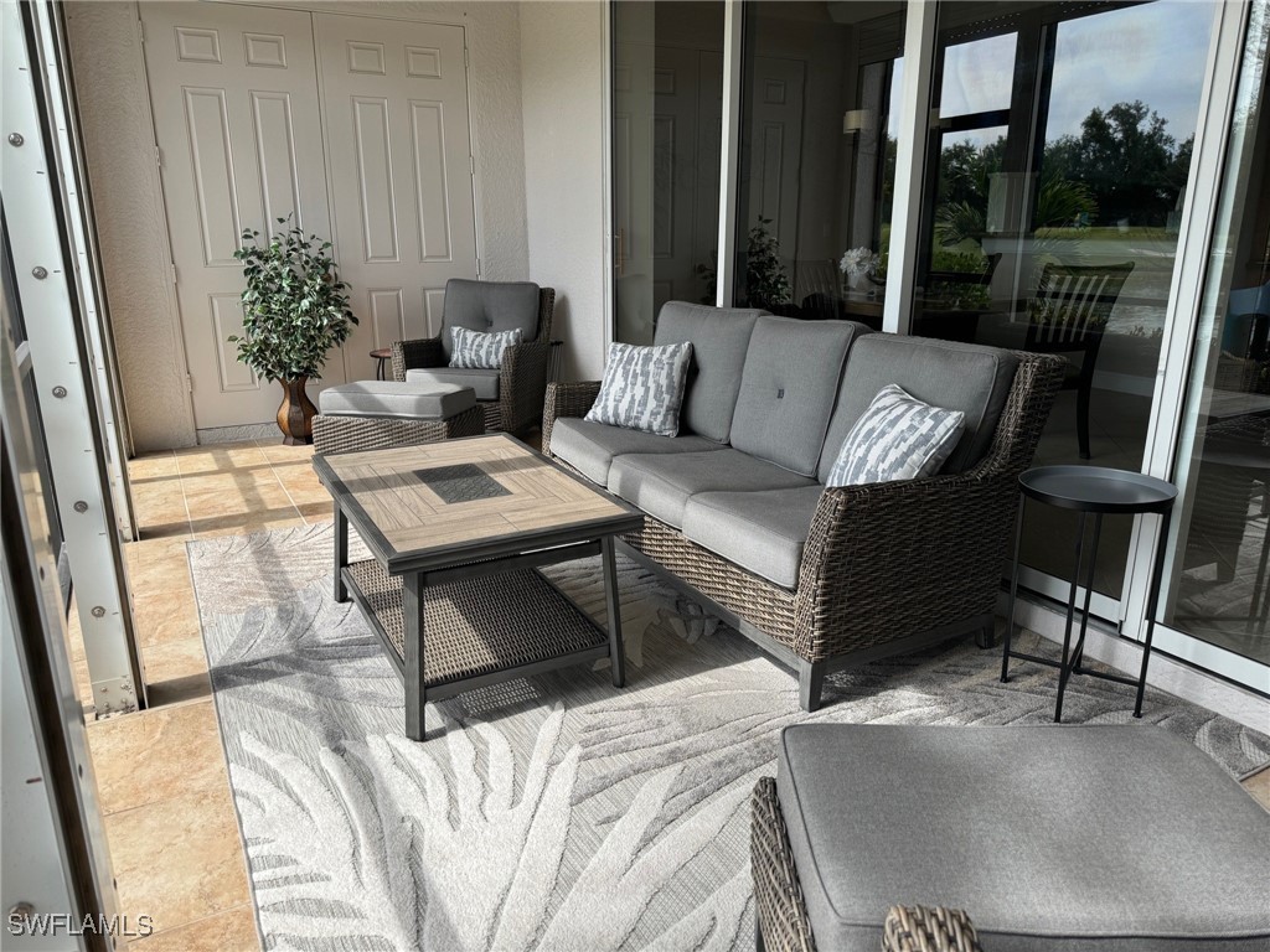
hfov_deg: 71.6
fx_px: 881
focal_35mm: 24
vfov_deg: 56.8
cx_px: 635
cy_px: 476
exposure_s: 1/715
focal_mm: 6.86
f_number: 1.78
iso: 80
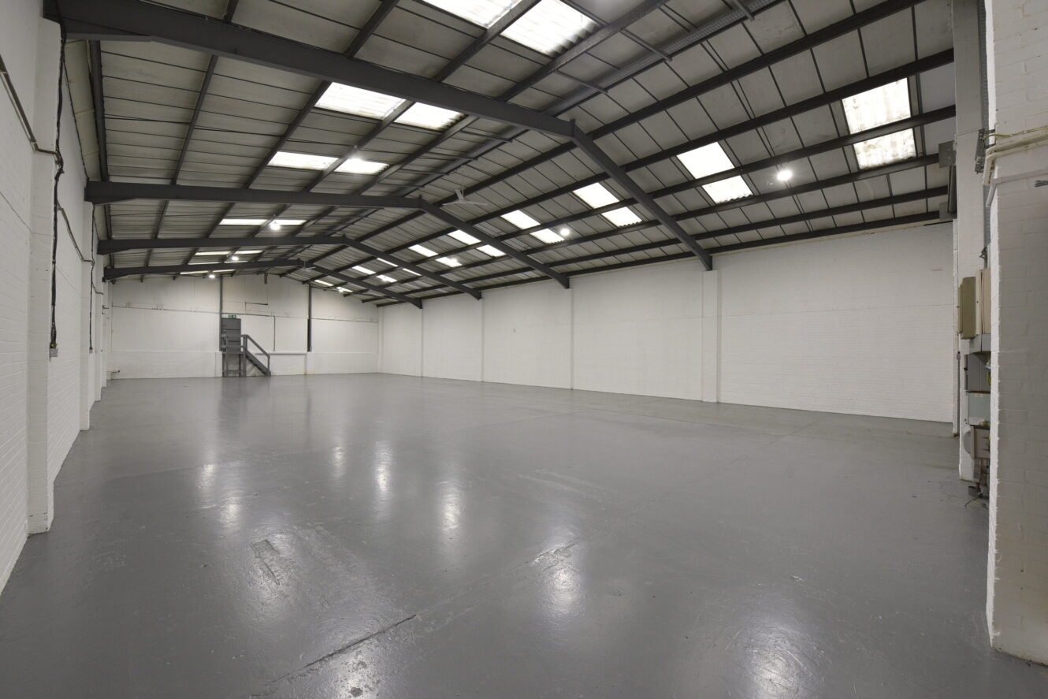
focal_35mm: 14
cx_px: 524
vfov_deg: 81.2
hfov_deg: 104.2
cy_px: 350
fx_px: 408
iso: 800
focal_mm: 14
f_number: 6.3
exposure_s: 1/100
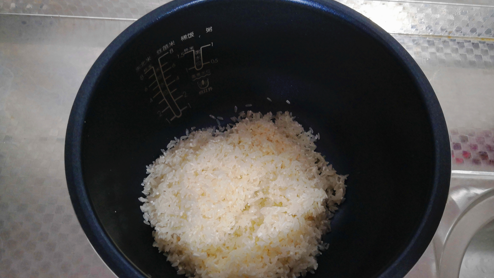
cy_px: 155
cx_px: 247
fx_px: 393
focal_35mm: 30
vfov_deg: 38.9
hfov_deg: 64.3
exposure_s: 1/33.3
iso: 250
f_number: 1.8
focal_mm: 3.95
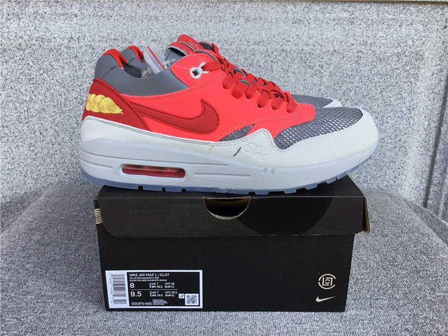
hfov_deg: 58.4
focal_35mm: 31
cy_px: 168
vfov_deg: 45.4
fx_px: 401
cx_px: 224
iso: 25
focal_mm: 3.3
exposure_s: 1/240
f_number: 2.4
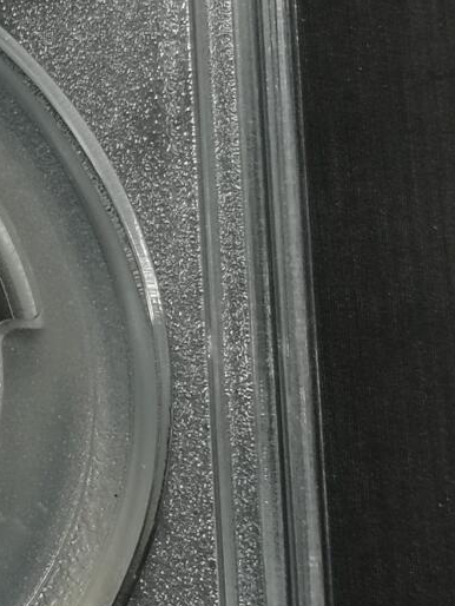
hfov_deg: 7.4
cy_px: 211
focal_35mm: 196
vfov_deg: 10.1
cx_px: -304
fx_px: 3432
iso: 80
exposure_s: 1/120
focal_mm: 5.58
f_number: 1.8
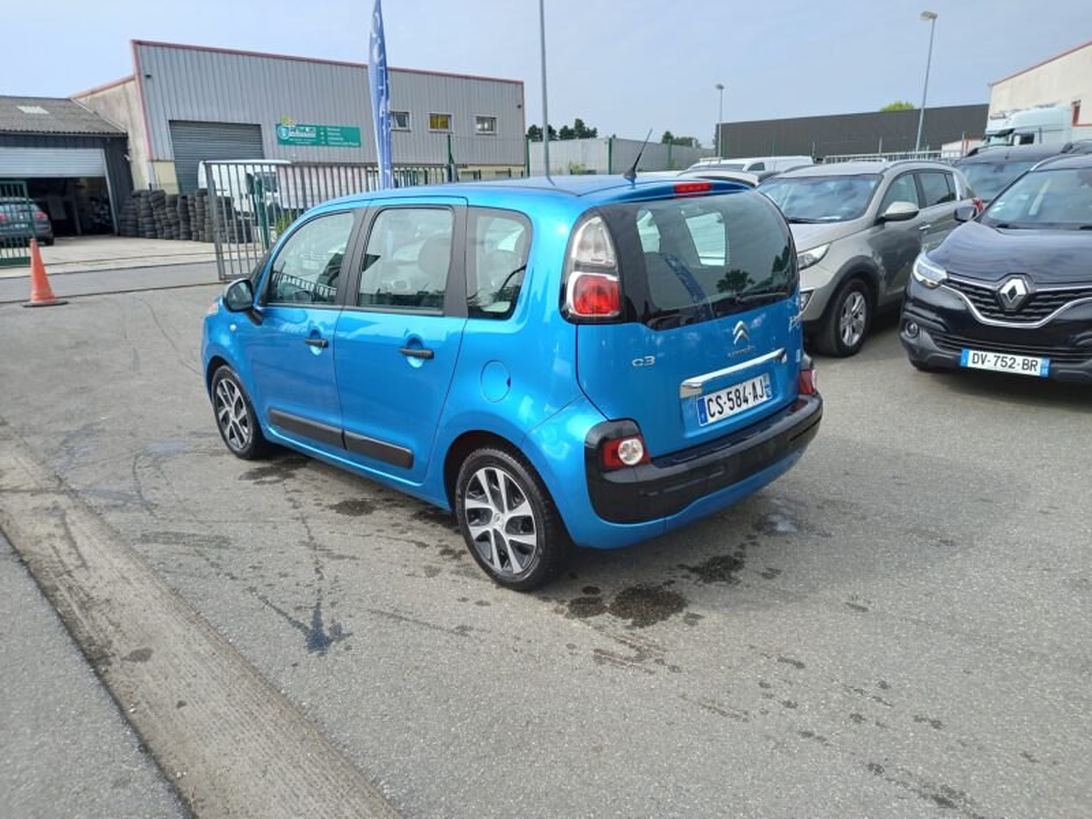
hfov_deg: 69.4
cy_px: 410
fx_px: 789
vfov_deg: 54.9
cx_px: 546
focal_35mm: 25
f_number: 2
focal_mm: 4.6
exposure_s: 1/413
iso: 25
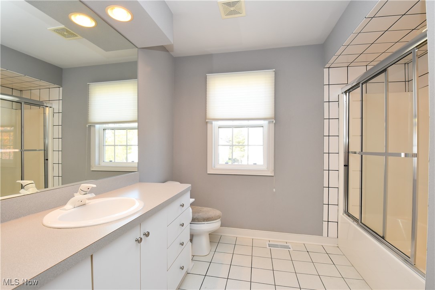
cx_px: 218
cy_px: 145
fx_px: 181
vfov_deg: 77.3
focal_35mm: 15
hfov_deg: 100.4
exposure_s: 1/30
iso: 450
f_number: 8
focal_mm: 10
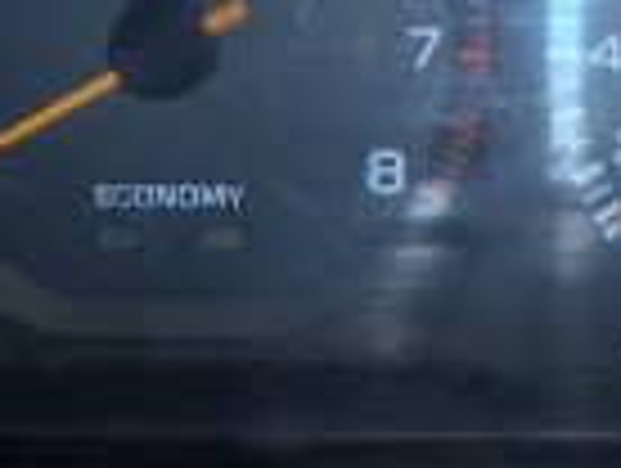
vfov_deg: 8.5
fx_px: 3163
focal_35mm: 176
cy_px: 252
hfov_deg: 11.2
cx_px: 504
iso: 100
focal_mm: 6.83
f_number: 4.6
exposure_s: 1/40
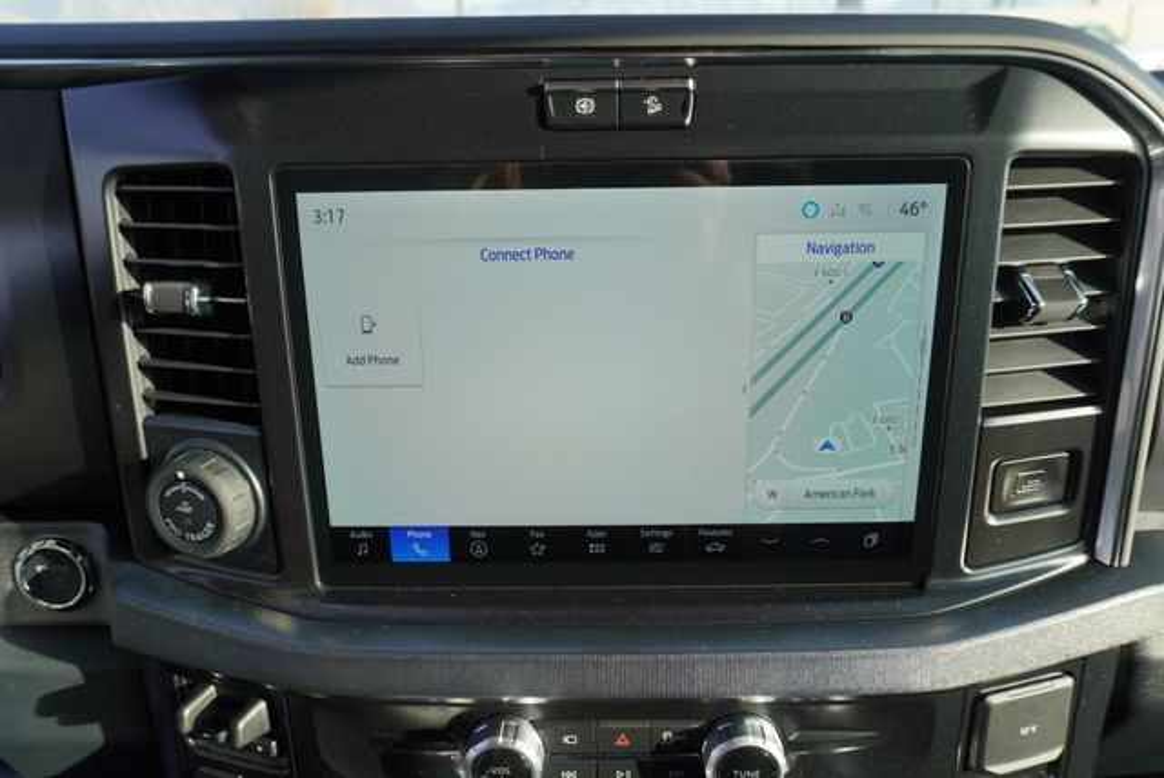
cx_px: 582
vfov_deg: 53.2
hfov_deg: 73.7
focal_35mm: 24
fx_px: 777
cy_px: 389
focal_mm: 16
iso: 100
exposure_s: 1/125
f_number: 5.6
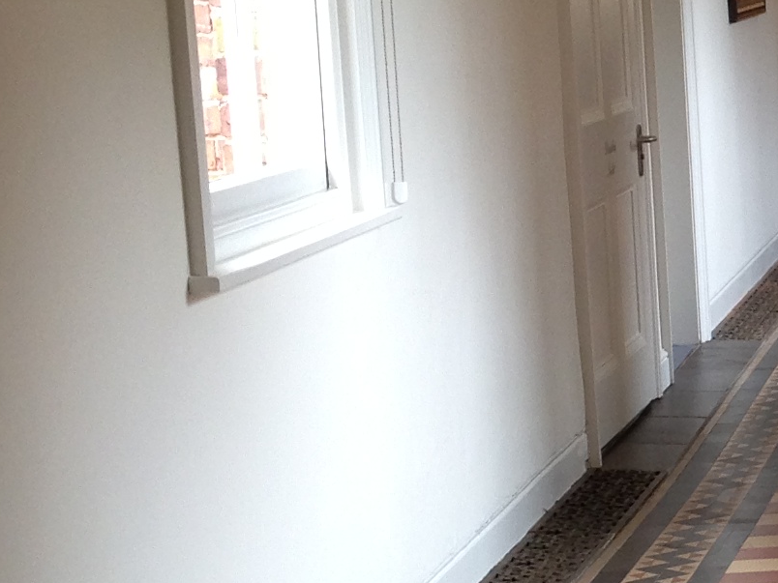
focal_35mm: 134
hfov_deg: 13.9
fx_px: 3012
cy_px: 269
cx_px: 1137
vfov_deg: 11.1
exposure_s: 1/60
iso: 64
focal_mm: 4.13
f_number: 2.4
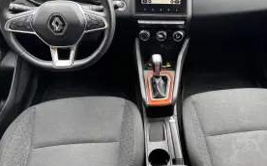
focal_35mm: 36
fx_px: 262
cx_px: 163
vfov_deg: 35.2
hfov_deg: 53.6
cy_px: 75
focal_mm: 5.96
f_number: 1.6
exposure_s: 1/109
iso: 100
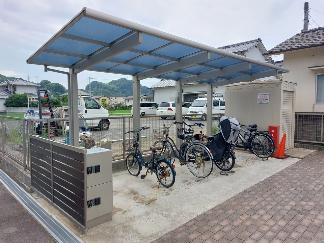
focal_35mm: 24
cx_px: 162
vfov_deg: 56.8
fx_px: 225
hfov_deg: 71.6
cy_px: 122
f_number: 1.8
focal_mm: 5.23
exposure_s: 1/460
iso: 25
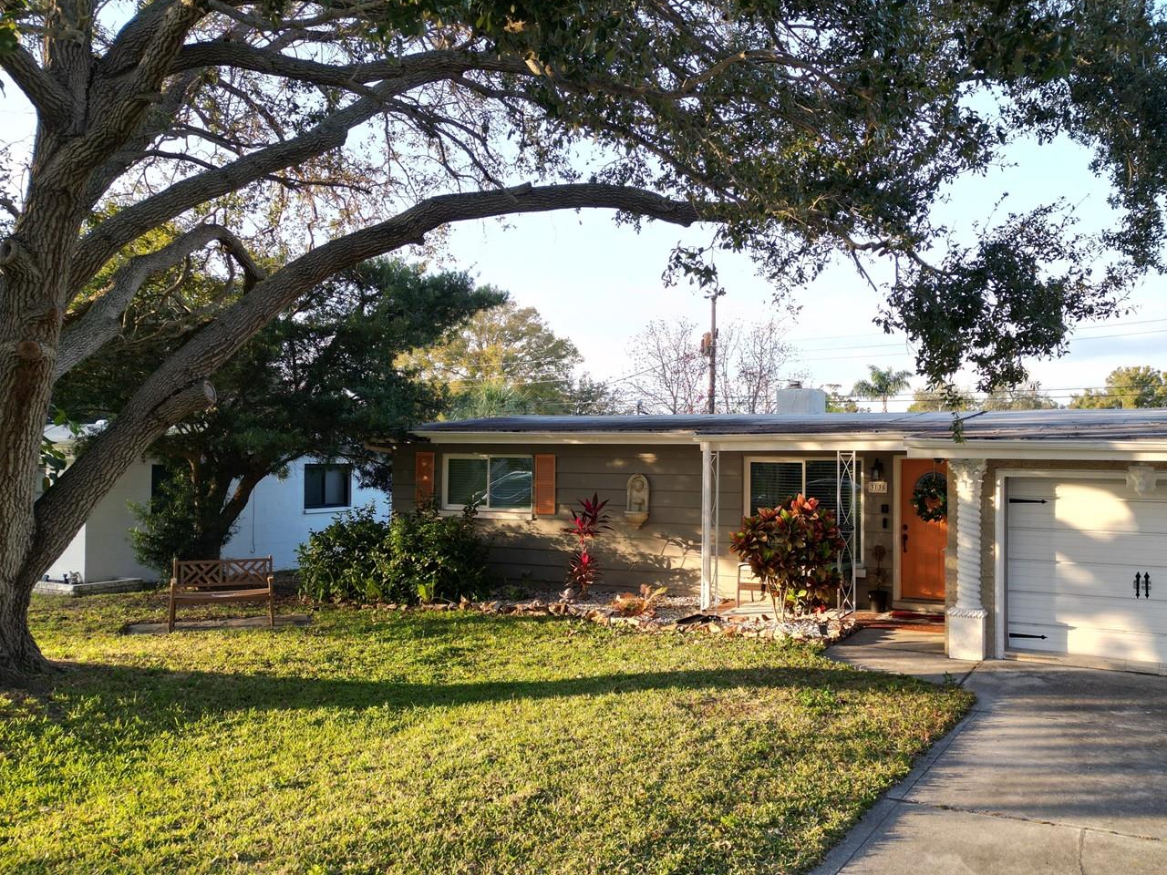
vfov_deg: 46.8
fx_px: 1011
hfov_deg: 59.3
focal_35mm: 30
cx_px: 715
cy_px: 451
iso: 100
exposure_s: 1/30
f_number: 1.7
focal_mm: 6.72
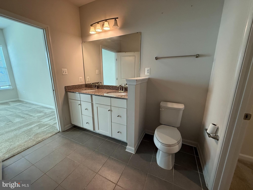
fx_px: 102
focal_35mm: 14
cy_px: 95
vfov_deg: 85.7
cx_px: 126
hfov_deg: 102.1
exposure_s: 1/120
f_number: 2.2
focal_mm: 2.22
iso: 320
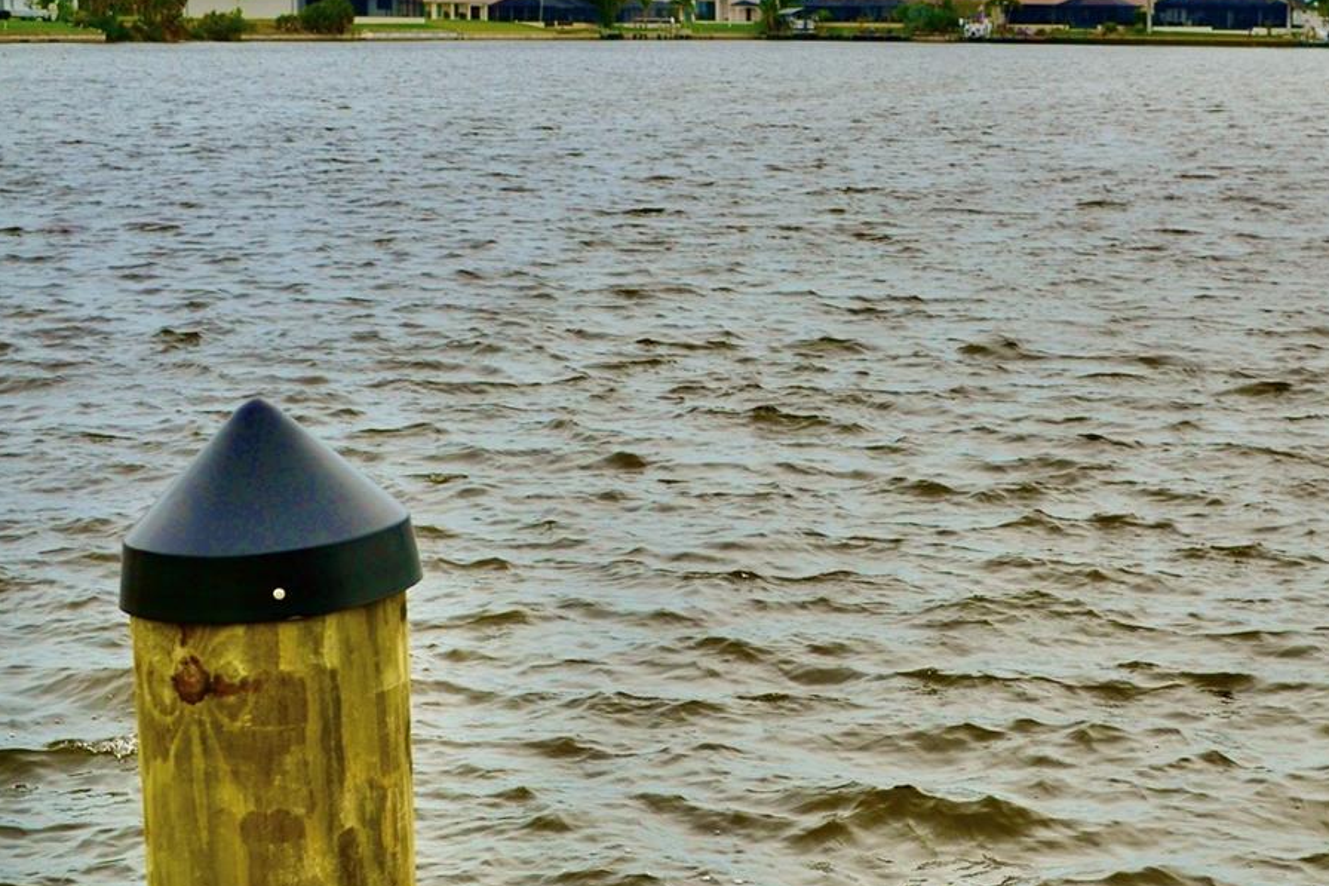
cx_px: 874
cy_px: 321
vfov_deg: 18.1
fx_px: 2768
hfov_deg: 26.9
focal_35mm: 75
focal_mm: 28
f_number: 7.1
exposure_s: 1/200
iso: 100
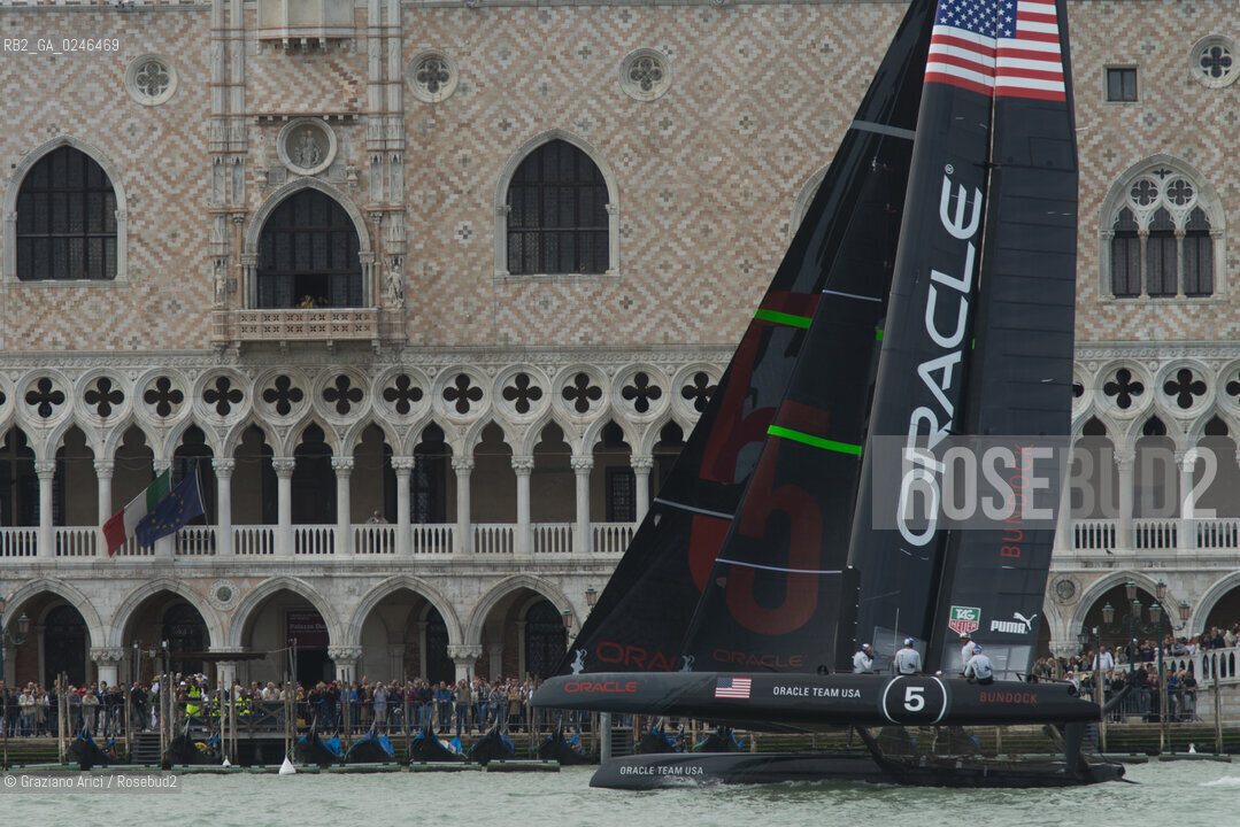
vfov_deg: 4.4
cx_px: 620
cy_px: 414
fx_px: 10680
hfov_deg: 6.6
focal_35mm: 310
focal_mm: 310
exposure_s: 1/320
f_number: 10
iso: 250
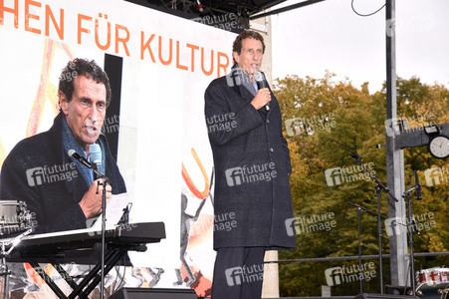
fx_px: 1059
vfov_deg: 16.0
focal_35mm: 85
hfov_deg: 23.9
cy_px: 150
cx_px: 224
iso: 400
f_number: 8
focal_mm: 85
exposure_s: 1/160
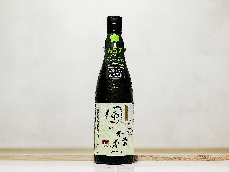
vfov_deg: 28.0
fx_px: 344
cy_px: 86
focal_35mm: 52
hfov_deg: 36.8
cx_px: 114
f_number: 2.4
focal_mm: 6
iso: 80
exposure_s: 1/100
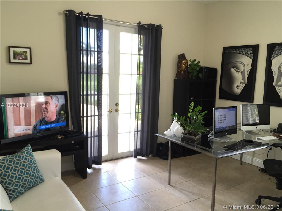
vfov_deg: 48.2
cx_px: 141
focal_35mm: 29
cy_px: 106
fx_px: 236
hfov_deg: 61.7
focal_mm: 4.15
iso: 50
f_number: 2.2
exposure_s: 1/30
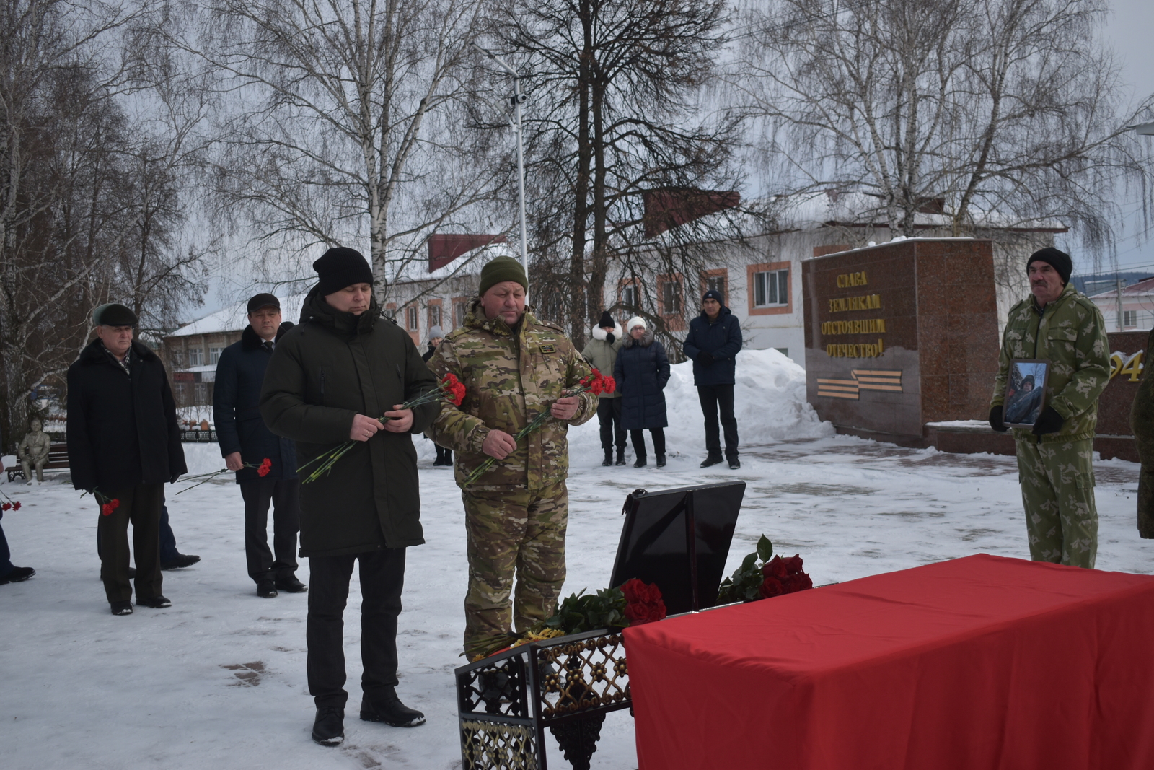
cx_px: 577
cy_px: 385
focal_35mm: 42
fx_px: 1346
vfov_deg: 31.9
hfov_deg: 46.4
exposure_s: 1/2000
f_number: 4.2
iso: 180
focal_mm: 28
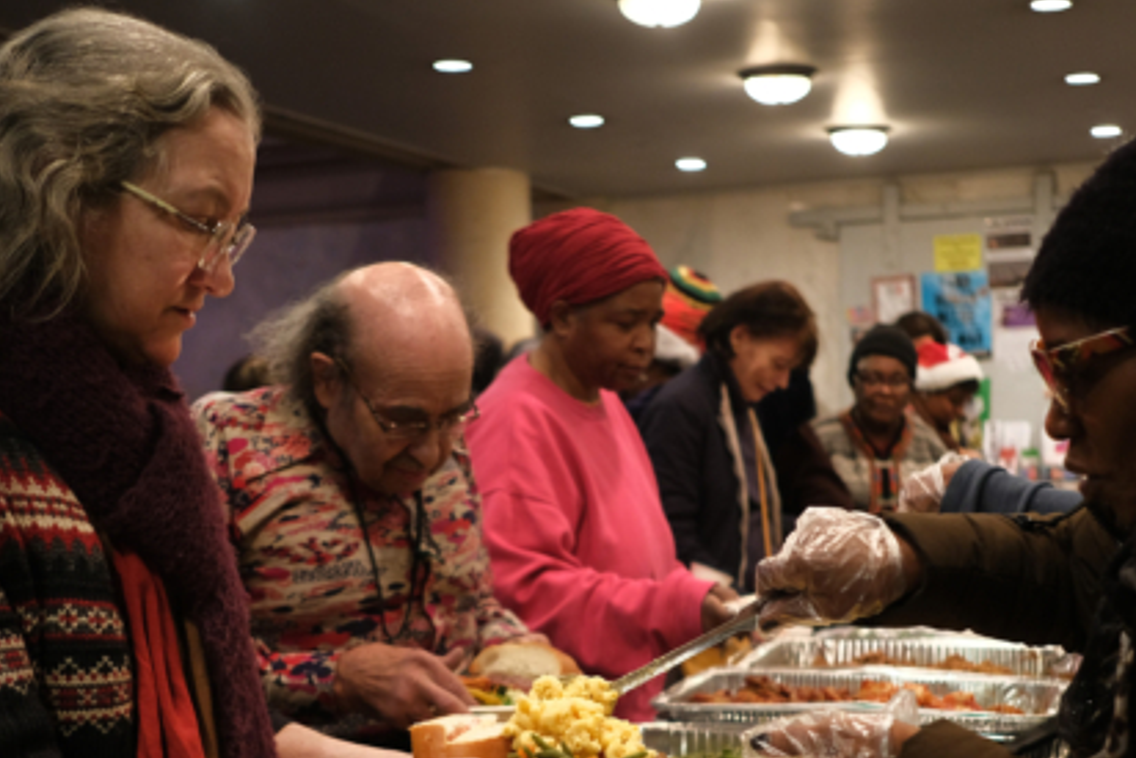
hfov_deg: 38.9
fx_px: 1610
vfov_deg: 26.3
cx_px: 604
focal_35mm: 51
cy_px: 537
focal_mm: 23
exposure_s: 1/60
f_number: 2
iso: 1000
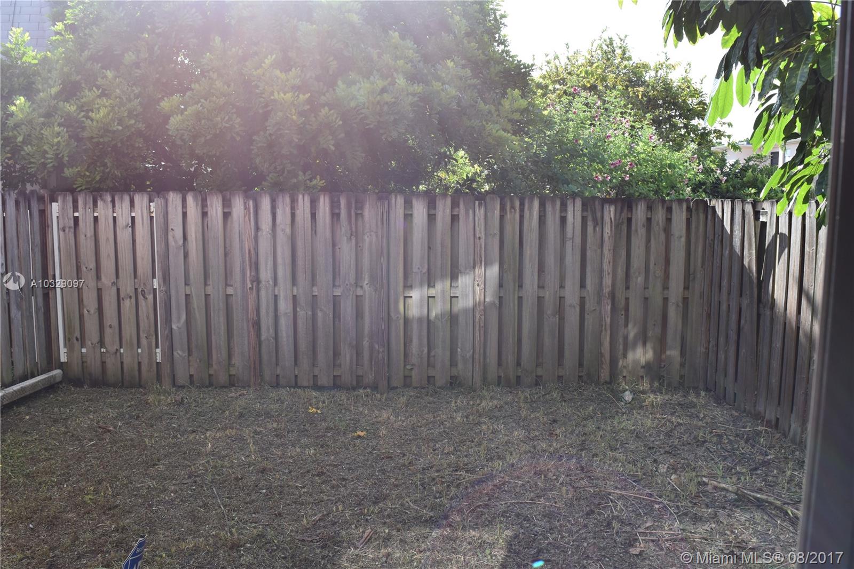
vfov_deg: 41.7
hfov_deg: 59.5
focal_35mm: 32
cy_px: 284
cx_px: 427
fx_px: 747
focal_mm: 21
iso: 320
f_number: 8
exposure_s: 1/250
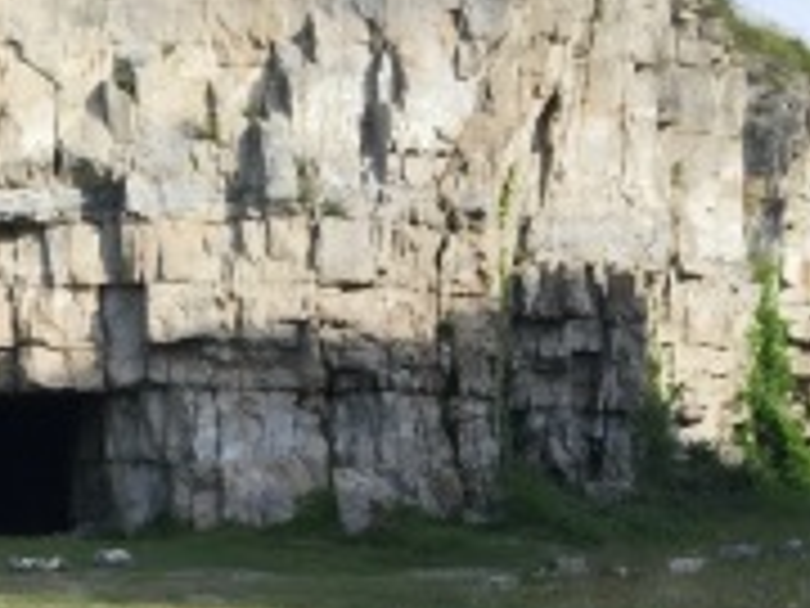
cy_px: 748
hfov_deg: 16.9
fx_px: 2410
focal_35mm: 103
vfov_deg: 13.9
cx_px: -482
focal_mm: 4.15
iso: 25
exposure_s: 1/432
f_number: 2.2
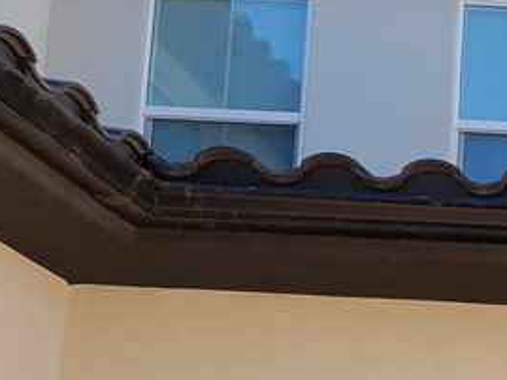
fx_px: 1451
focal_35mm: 99
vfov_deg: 14.0
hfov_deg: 16.2
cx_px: 954
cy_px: 568
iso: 40
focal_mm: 5.4
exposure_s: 1/661
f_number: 1.8
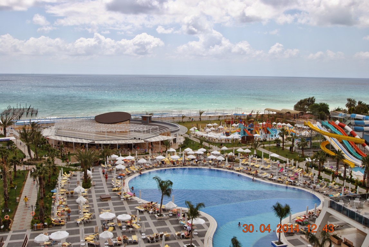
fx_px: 369
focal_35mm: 36
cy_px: 124
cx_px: 184
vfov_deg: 37.0
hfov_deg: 53.1
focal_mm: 24
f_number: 8
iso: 100
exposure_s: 1/250
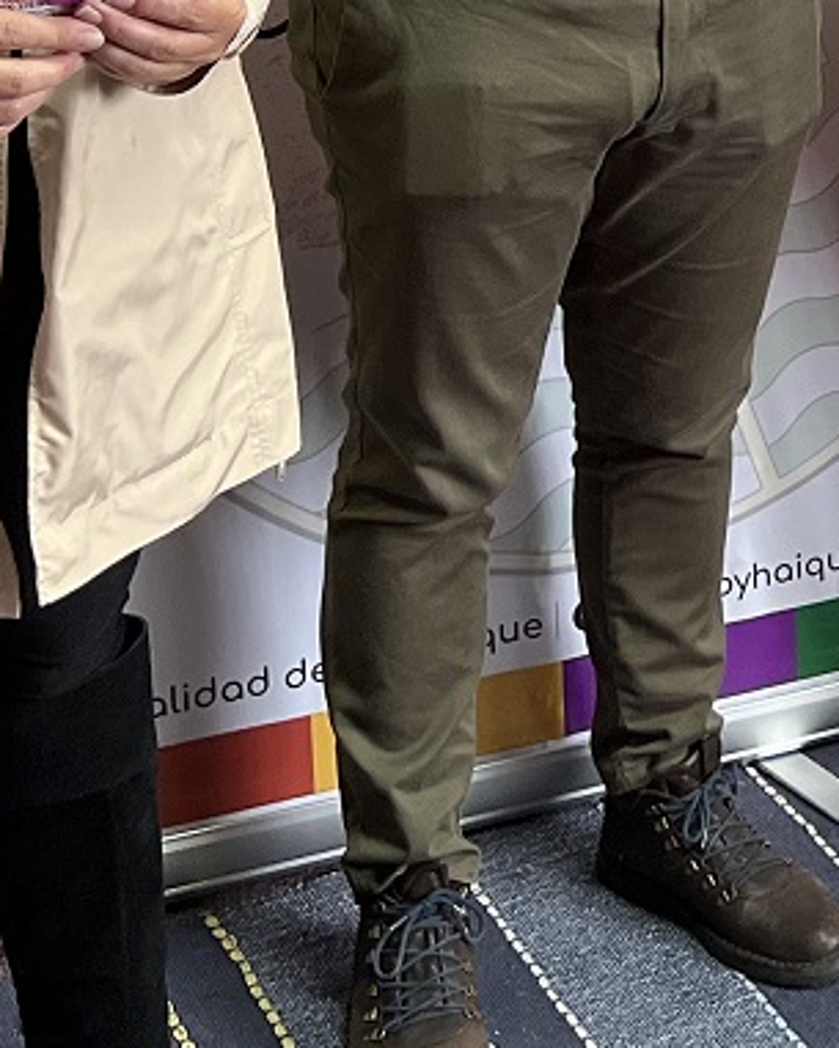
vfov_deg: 18.7
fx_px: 2979
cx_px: 1197
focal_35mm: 96
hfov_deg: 15.0
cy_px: -267
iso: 160
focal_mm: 5.7
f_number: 1.5
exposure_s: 1/60
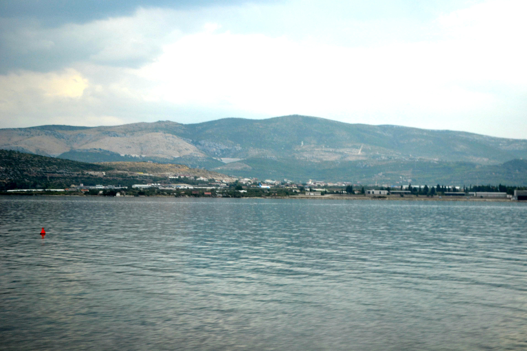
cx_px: 264
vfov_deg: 22.6
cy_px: 176
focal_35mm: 60
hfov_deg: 33.4
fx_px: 878
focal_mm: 40
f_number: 5.3
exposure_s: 1/125
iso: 400
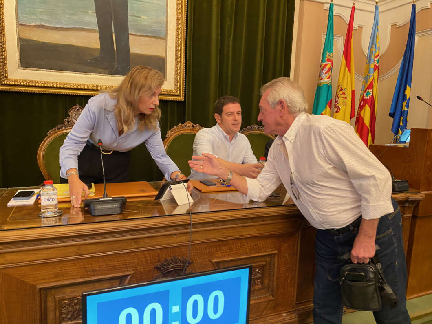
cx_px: 216
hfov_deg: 67.3
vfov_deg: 53.1
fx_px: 324
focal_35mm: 26
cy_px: 162
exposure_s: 1/50
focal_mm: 4.25
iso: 320
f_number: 1.8
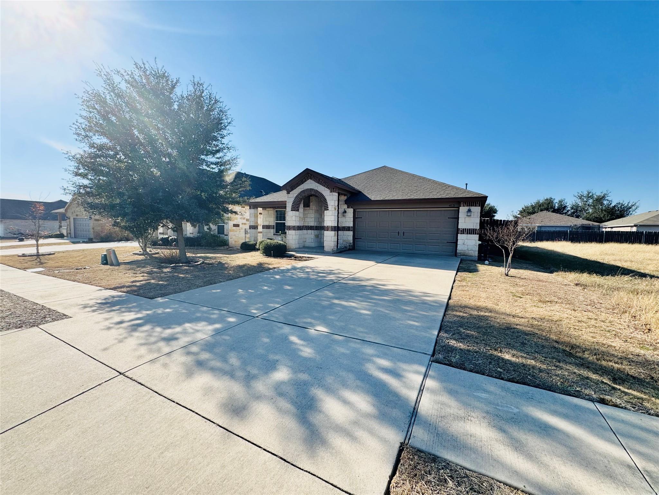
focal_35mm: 14
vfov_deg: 85.7
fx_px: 267
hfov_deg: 102.1
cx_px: 330
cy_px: 248
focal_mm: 2.22
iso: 50
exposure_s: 1/1709
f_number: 2.2
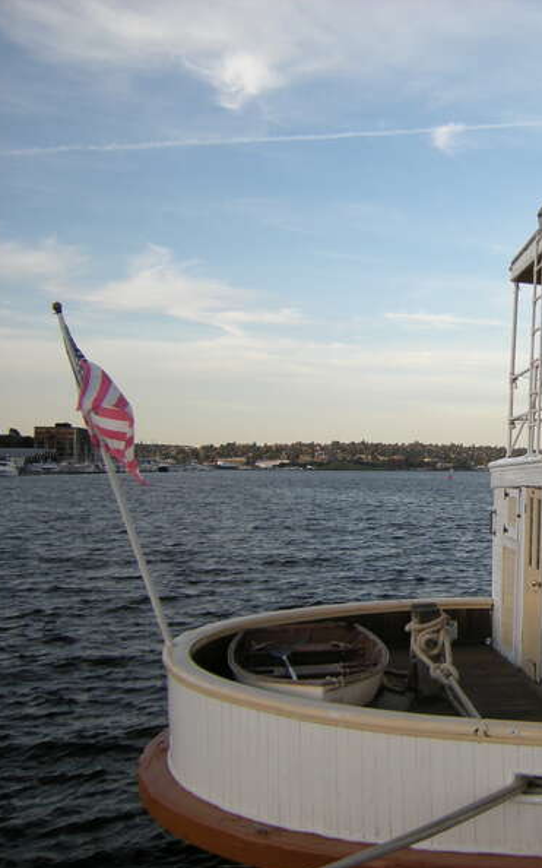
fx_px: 946
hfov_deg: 29.4
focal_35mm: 40
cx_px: 571
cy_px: 435
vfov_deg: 49.3
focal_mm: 4.7
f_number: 2.8
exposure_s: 1/279
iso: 64
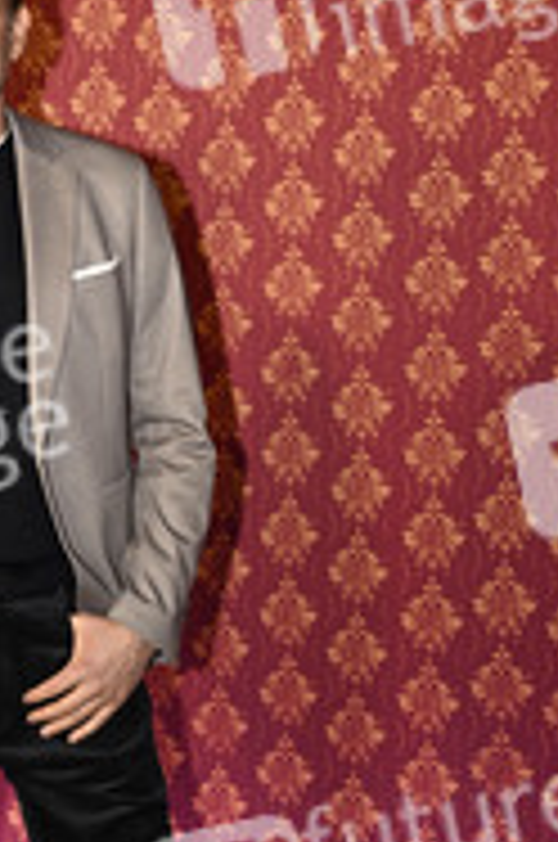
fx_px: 1797
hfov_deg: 17.2
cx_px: -32
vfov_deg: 25.9
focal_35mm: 77
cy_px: 657
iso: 200
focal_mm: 36
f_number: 2.8
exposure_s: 1/200
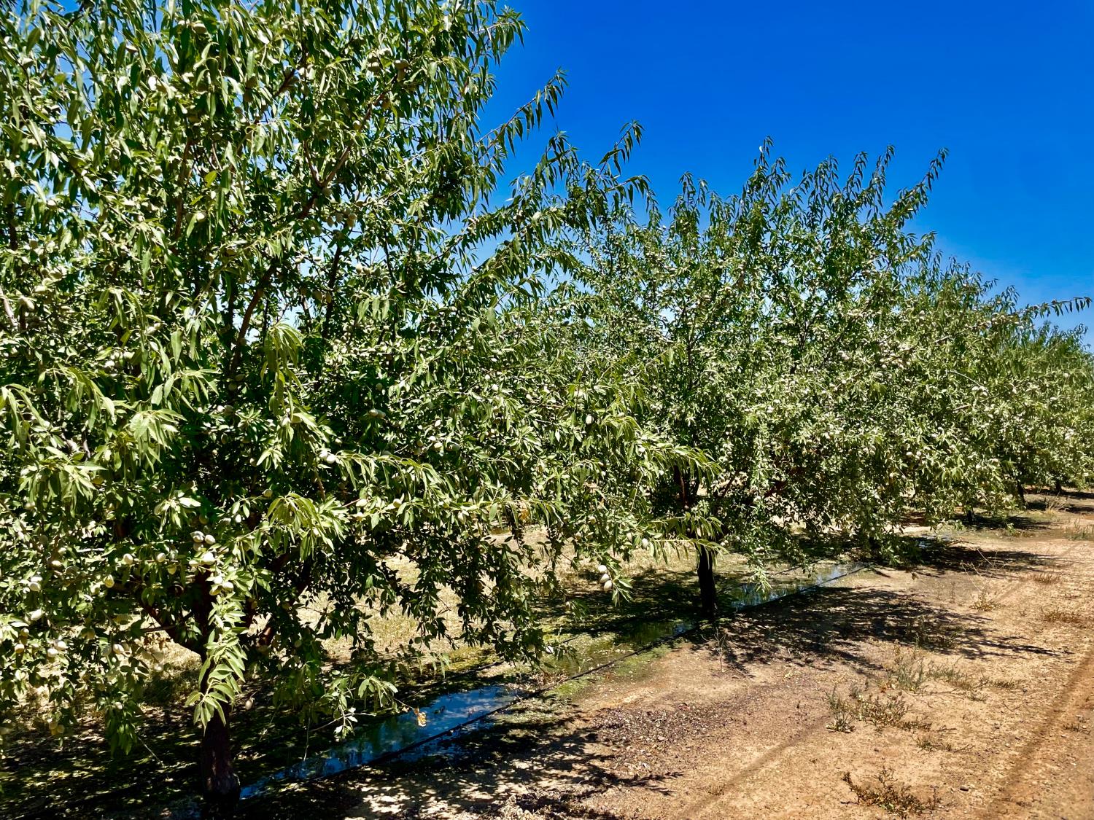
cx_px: 547
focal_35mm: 26
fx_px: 822
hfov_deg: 67.3
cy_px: 410
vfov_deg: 53.1
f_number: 1.6
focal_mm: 4.2
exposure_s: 1/2257
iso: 32
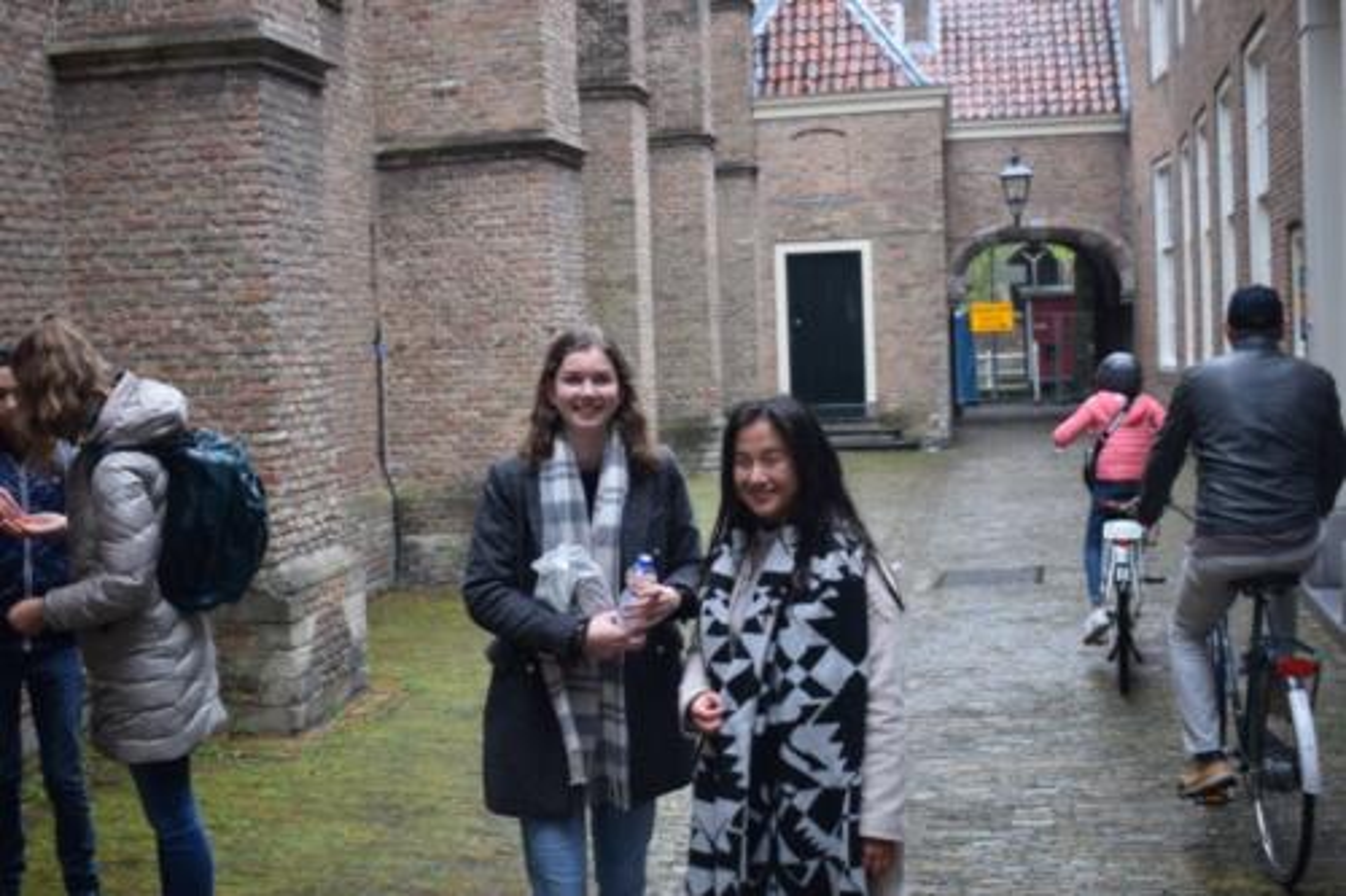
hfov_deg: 46.4
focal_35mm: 42
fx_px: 1570
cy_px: 448
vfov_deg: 31.9
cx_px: 673
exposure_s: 1/80
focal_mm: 28
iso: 400
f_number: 4.5
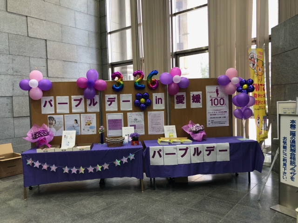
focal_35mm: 28
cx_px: 149
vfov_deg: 49.7
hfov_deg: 63.4
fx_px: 241
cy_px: 112
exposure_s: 1/40
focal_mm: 3.99
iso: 25
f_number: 1.8
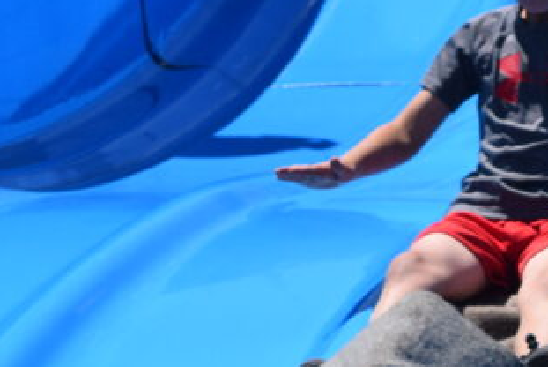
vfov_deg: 4.3
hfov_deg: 6.5
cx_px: 419
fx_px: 4844
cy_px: 418
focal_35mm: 318
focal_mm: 55
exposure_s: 1/2000
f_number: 7.1
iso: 400
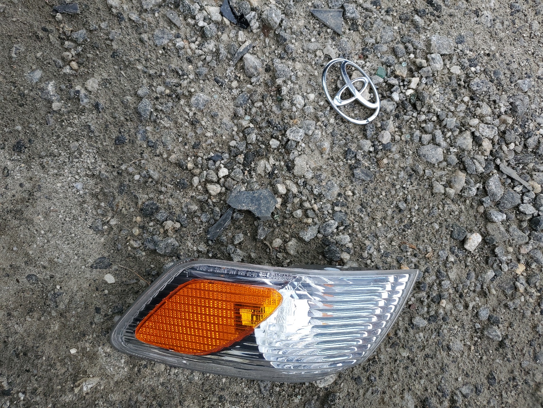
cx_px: 272
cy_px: 204
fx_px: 408
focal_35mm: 26
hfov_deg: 67.3
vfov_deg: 53.1
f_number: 1.5
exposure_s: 1/1250
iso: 50
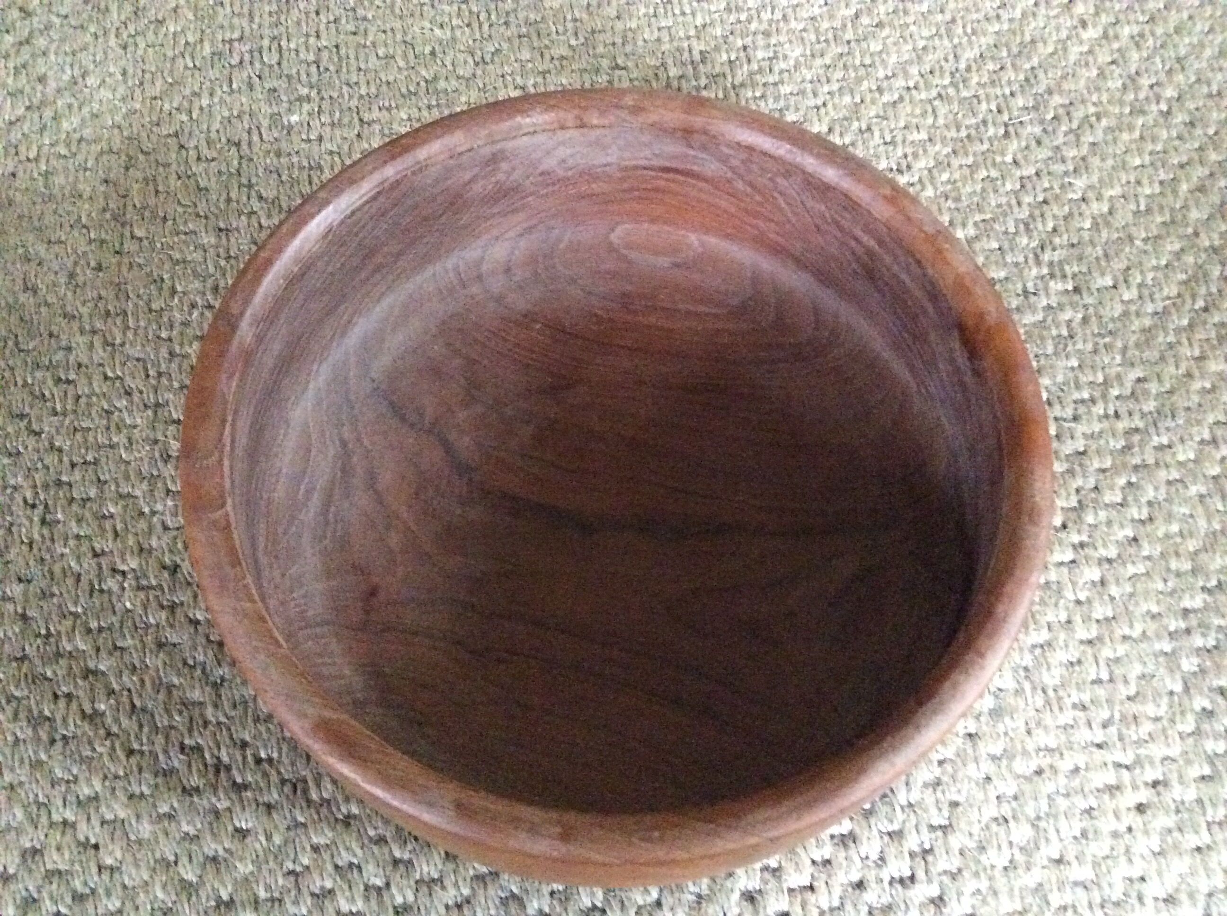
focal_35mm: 32
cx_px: 614
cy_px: 458
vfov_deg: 44.1
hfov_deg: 56.9
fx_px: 1133
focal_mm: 3.3
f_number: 2.4
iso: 800
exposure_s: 1/17
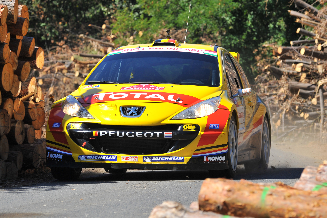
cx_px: 143
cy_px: 86
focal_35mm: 236
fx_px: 2142
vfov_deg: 5.8
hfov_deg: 8.7
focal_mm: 185
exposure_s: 1/800
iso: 320
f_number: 8
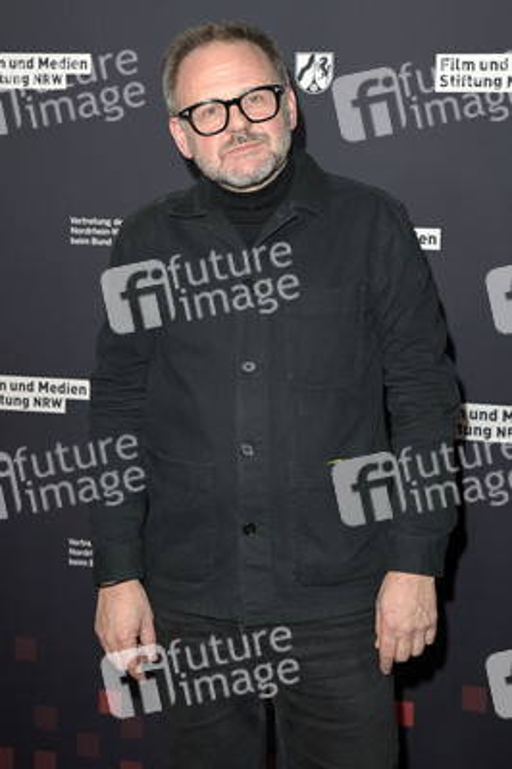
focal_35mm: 52
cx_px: 256
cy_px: 384
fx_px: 1111
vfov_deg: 38.2
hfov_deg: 25.9
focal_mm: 52
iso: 1000
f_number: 5
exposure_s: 1/250
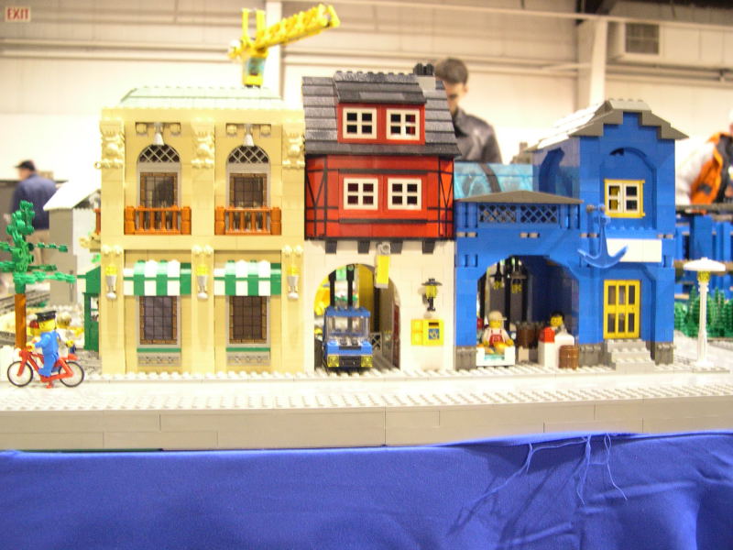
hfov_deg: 49.0
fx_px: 805
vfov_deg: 37.7
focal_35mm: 38
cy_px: 275
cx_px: 366
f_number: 2.8
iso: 400
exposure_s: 1/7.3
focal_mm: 8
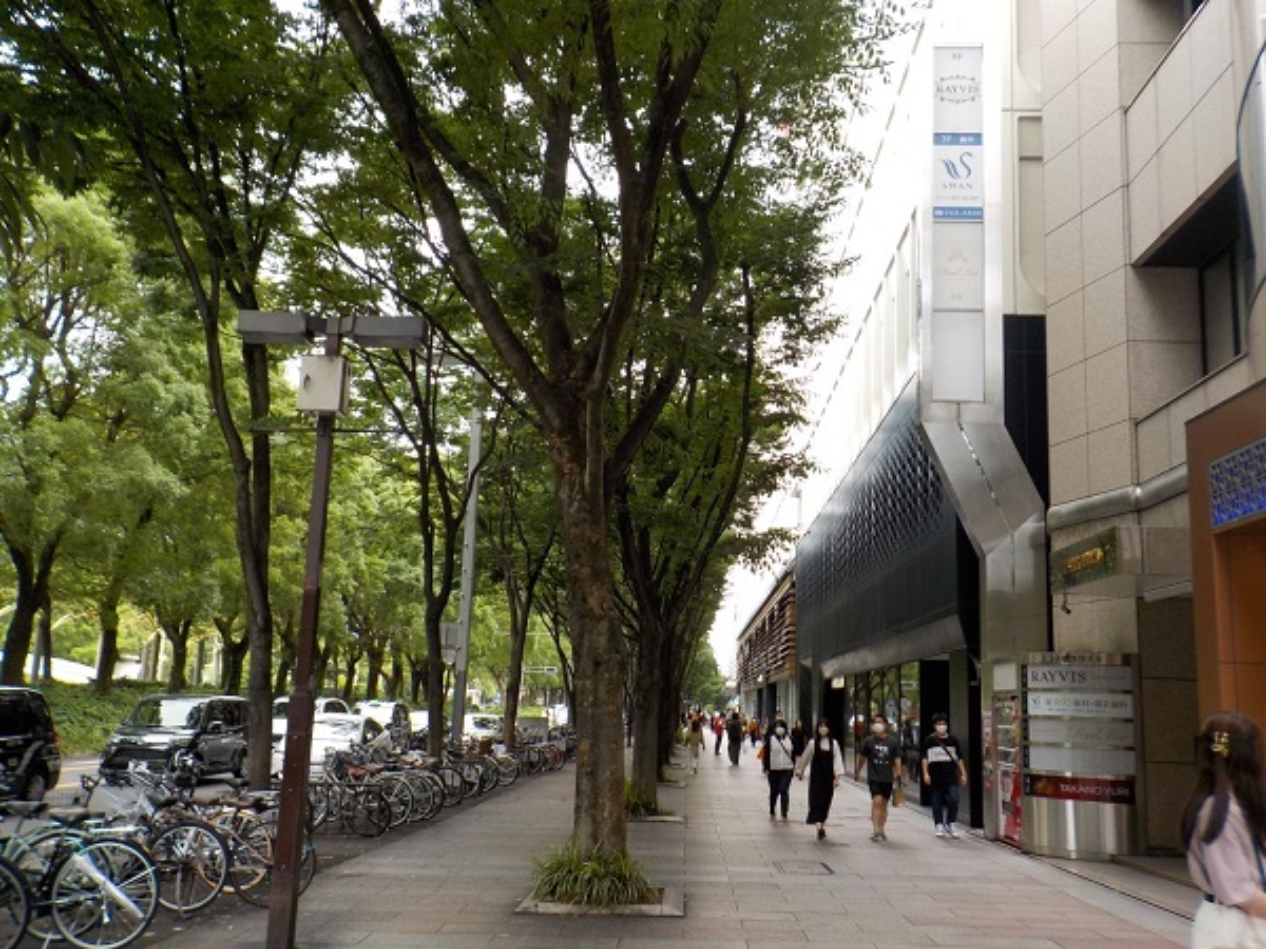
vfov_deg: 46.8
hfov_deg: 60.0
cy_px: 474
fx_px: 1097
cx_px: 633
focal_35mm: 30
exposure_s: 1/160
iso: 125
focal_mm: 4.1
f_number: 3.3
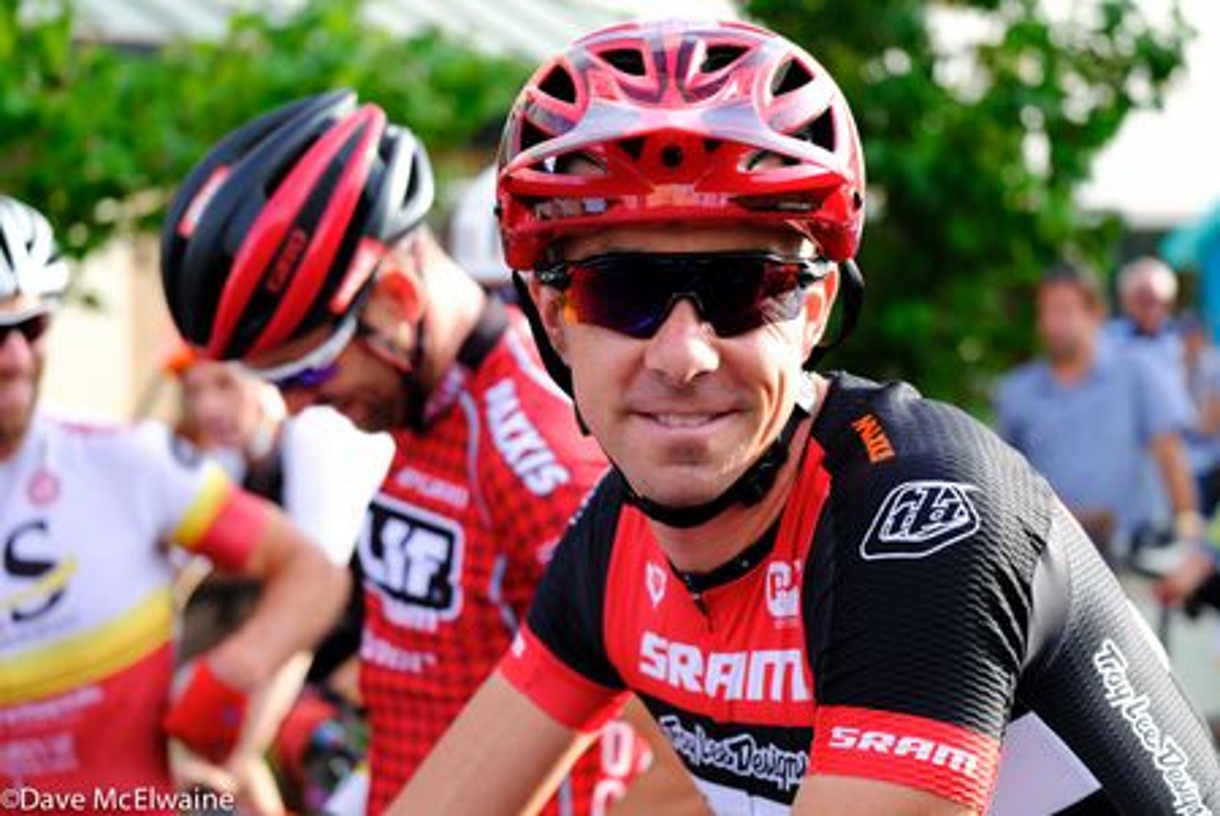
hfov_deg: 27.0
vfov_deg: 18.2
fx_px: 2544
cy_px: 408
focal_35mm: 75
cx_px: 610
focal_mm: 50
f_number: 2.8
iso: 1000
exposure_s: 1/1600
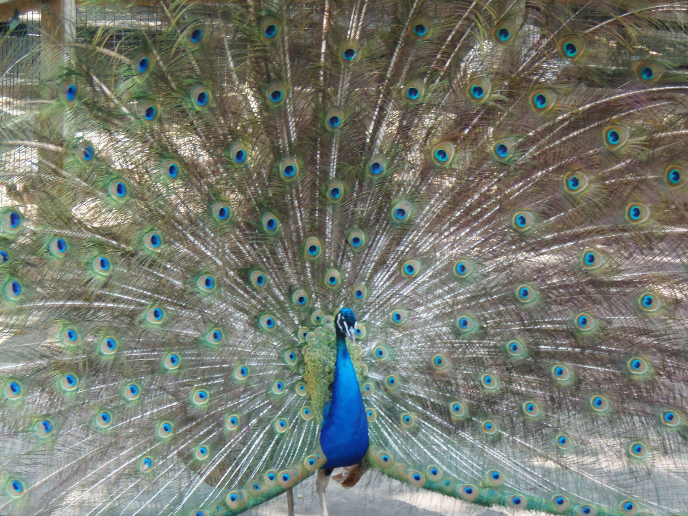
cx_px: 344
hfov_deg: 14.5
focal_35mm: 136
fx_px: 2703
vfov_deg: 10.9
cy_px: 258
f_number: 4.7
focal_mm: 25.2
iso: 125
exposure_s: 1/50
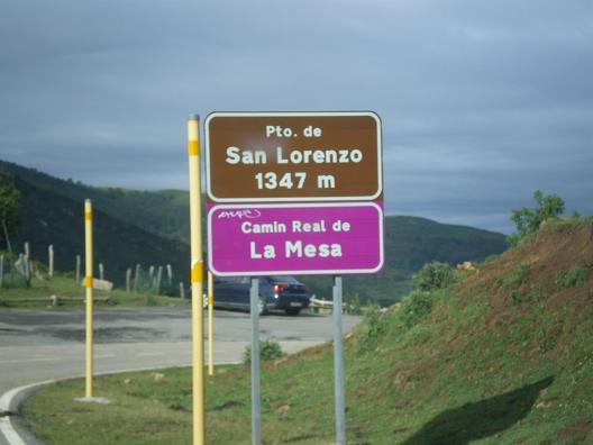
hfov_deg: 17.3
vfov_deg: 13.0
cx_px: 296
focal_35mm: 114
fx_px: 1953
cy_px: 222
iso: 64
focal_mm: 18.9
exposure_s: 1/160
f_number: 5.9
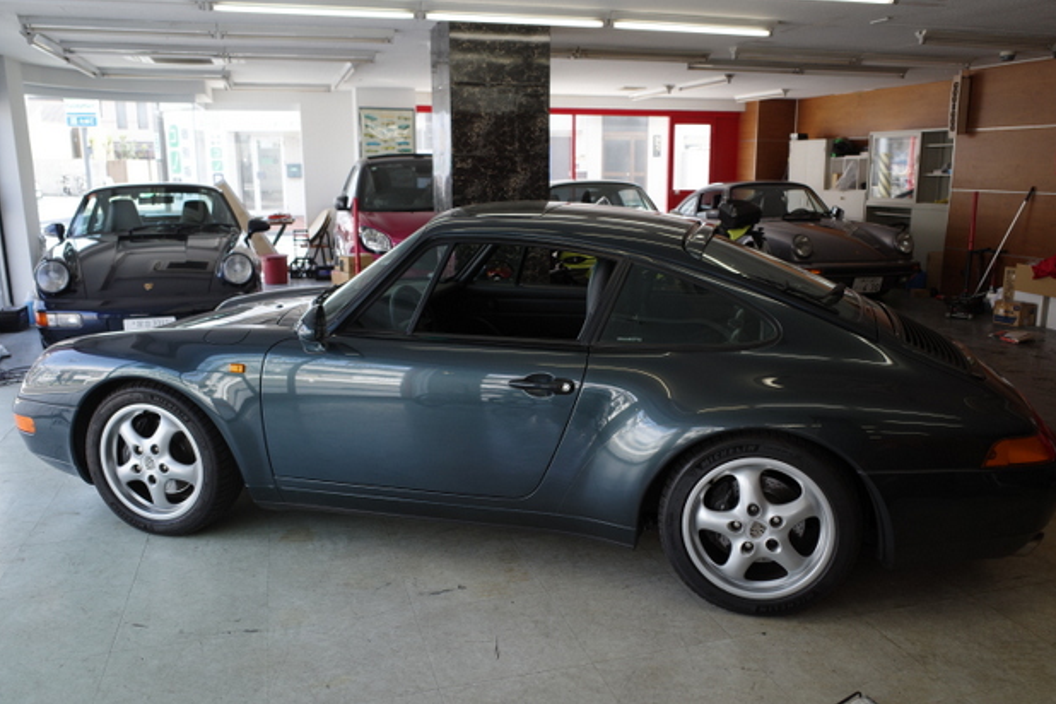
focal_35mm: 29
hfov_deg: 63.7
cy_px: 348
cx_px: 538
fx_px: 851
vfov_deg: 45.0
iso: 200
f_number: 3.2
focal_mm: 18.3
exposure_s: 1/160
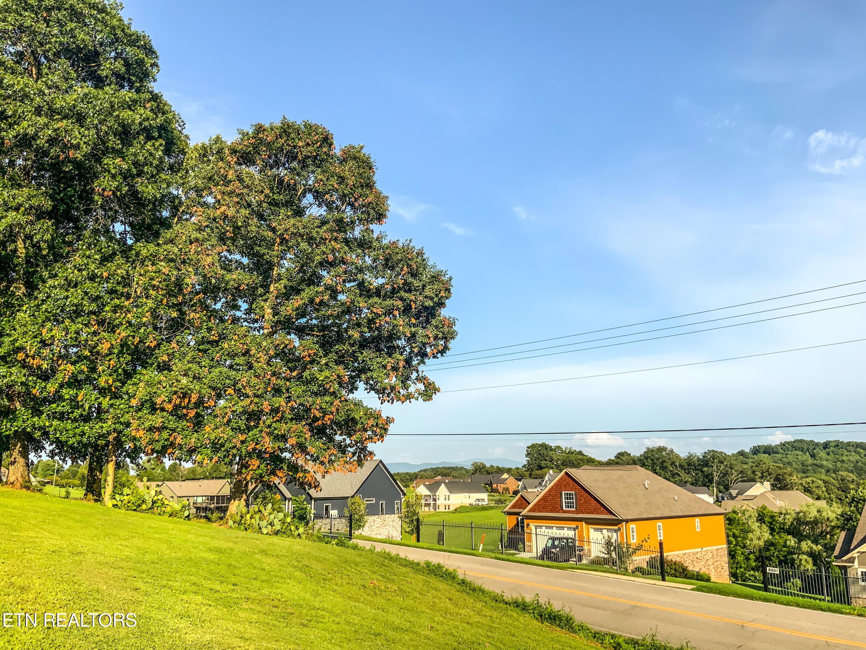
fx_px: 726
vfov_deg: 48.2
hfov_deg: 61.7
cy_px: 325
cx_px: 433
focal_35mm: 29
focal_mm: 3
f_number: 1.8
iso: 16
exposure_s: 1/1626
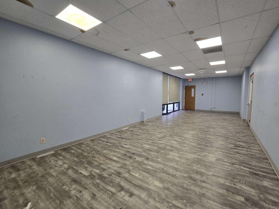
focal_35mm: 14
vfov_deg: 85.7
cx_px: 150
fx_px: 113
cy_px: 107
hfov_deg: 101.9
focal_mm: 2.2
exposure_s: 1/60
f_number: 2.2
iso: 64
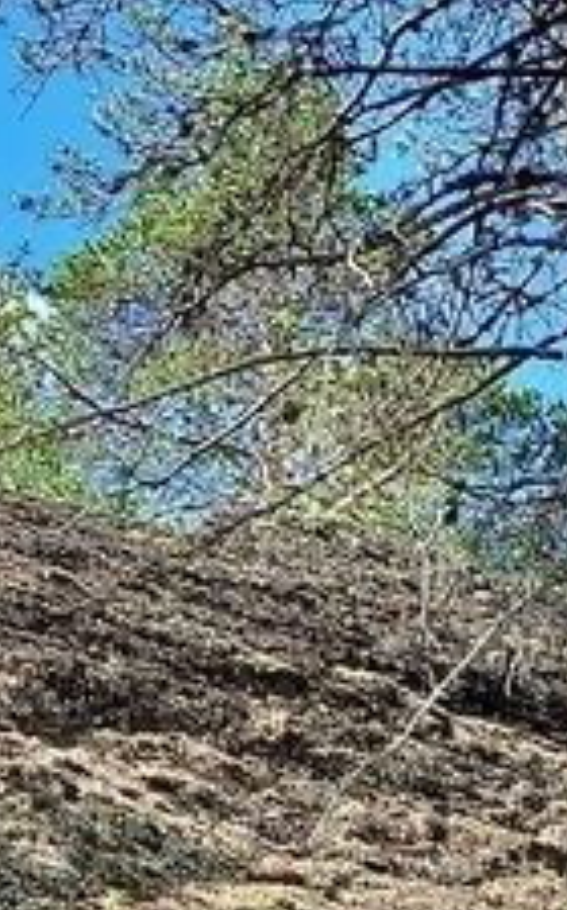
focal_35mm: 116
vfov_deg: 17.3
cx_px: 429
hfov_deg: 11.2
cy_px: 1031
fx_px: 2877
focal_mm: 4.6
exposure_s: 1/237
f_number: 1.8
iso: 40
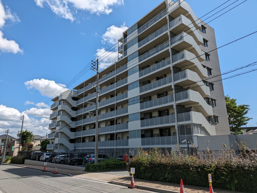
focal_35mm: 25
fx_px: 186
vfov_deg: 54.9
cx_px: 128
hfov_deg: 69.4
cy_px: 96
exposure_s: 1/3226
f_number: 1.89
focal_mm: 5.43
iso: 45
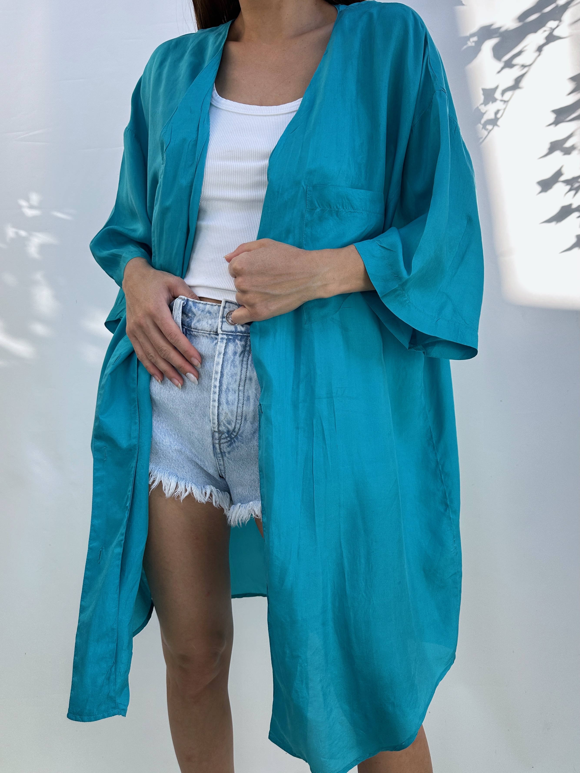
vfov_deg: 71.6
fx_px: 536
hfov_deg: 56.8
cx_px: 290
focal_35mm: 24
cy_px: 386
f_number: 1.78
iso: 80
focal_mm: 6.86
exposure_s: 1/464
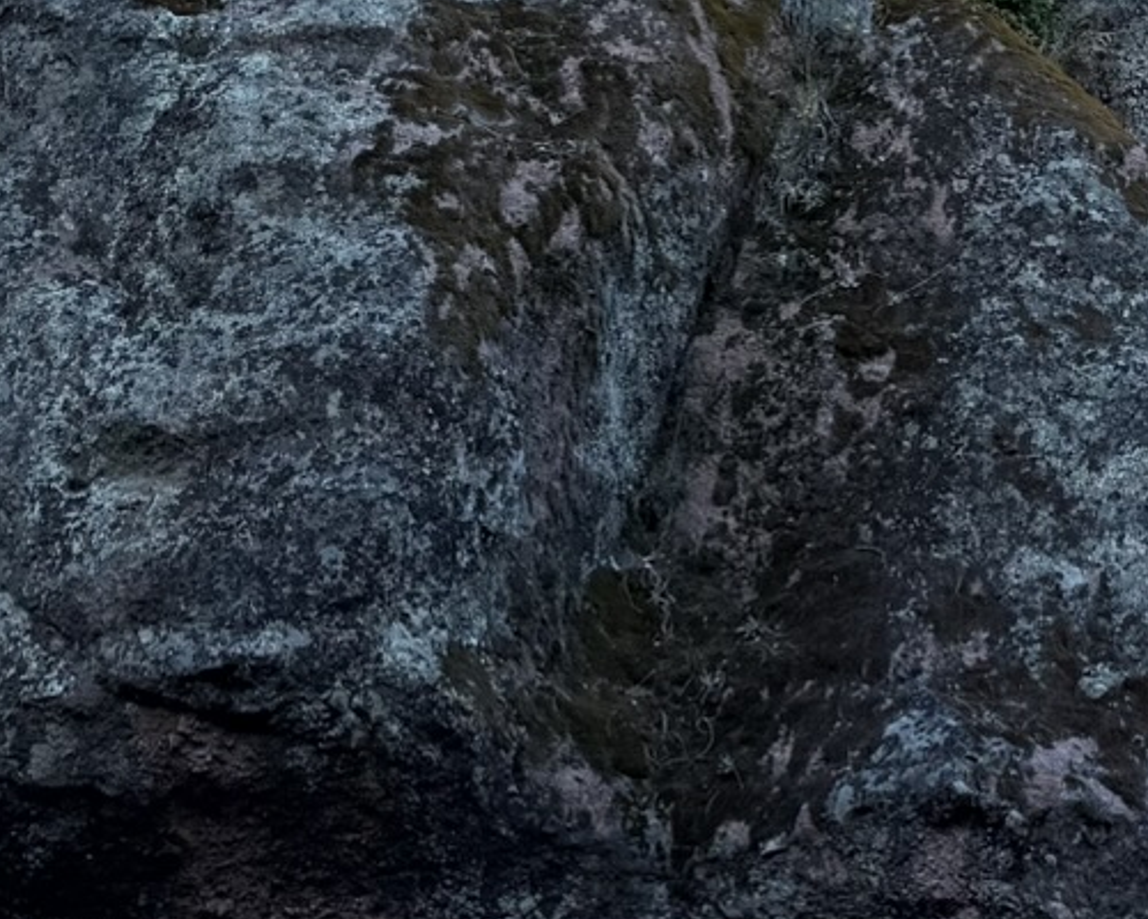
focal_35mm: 96
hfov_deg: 19.0
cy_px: -664
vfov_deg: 14.4
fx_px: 3262
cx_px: 1332
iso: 80
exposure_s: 1/967
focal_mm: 6.76
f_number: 1.78
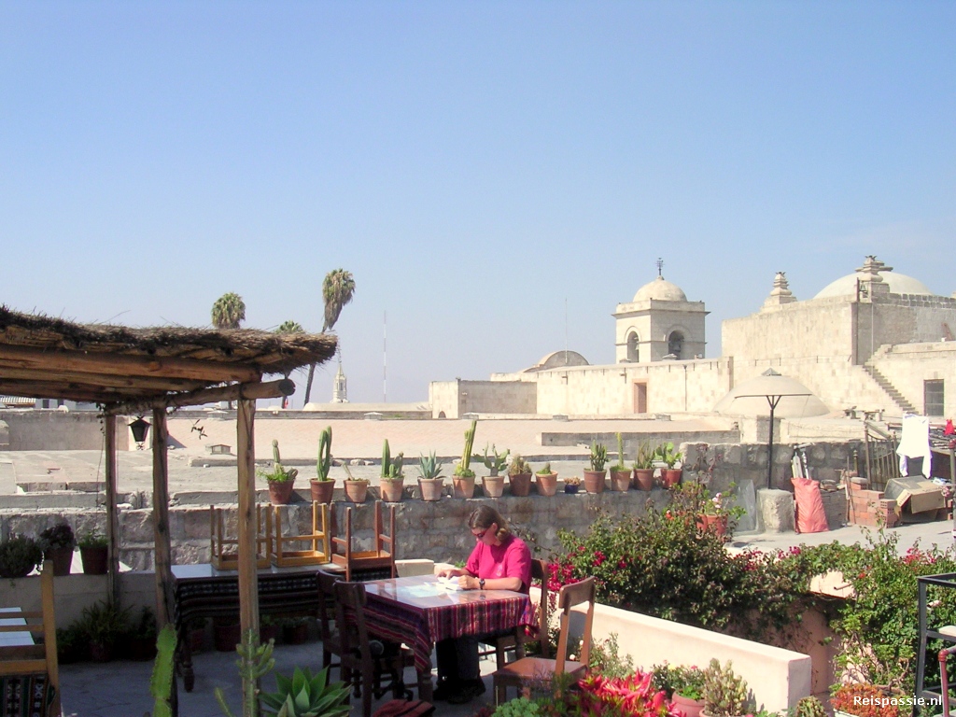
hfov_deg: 49.0
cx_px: 478
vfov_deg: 37.7
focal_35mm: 38
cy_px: 358
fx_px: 1049
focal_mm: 5.8
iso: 100
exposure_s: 1/329
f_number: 5.6
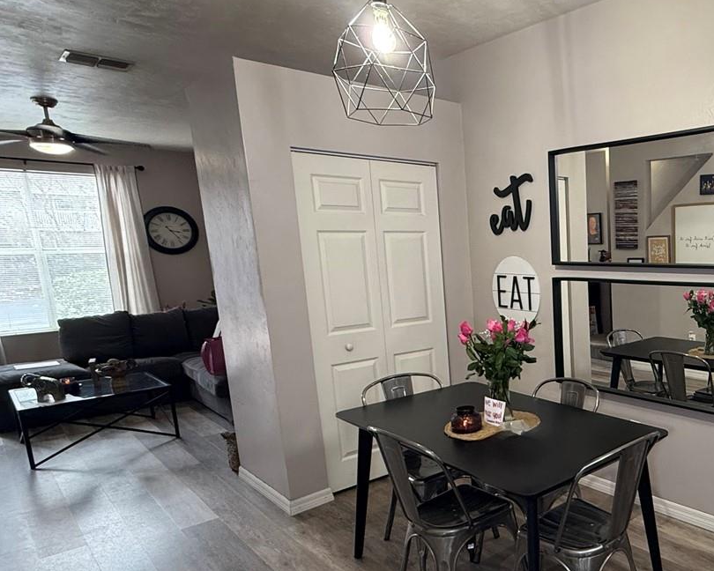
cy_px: 349
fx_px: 571
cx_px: 620
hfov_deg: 56.8
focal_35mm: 27
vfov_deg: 52.7
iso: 250
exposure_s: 1/60
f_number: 2.2
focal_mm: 2.22
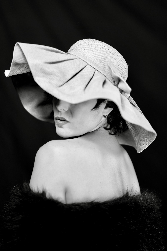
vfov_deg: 19.5
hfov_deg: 13.0
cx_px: 84
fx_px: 731
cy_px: 126
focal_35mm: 105
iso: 500
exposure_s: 1/100
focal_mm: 105
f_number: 1.4
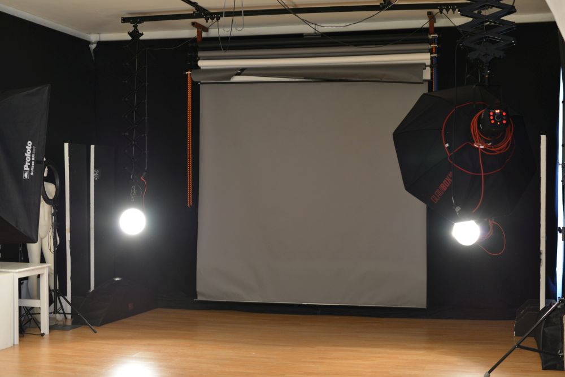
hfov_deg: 39.6
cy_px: 188
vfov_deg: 27.0
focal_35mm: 50
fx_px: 785
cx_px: 282
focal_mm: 50
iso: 1000
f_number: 4
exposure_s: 1/40
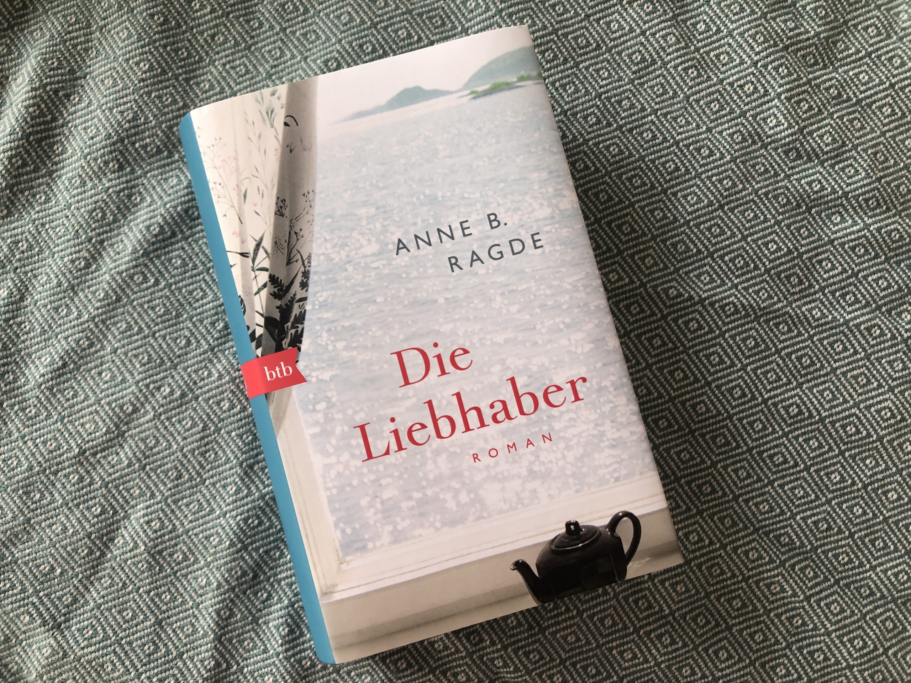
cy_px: 342
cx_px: 456
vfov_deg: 49.7
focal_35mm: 28
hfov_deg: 63.4
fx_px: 737
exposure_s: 1/17
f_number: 1.8
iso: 40
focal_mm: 3.99
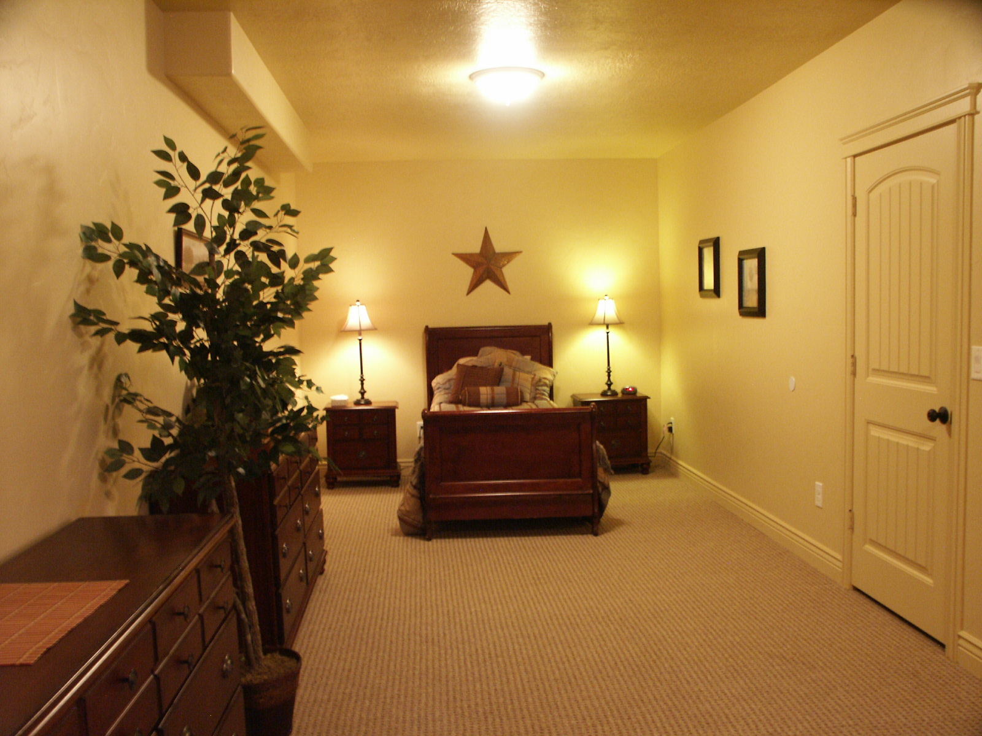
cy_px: 368
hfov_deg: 58.4
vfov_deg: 45.4
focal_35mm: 31
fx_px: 879
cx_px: 491
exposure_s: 1/8
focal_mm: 8.09
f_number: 2.8
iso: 200
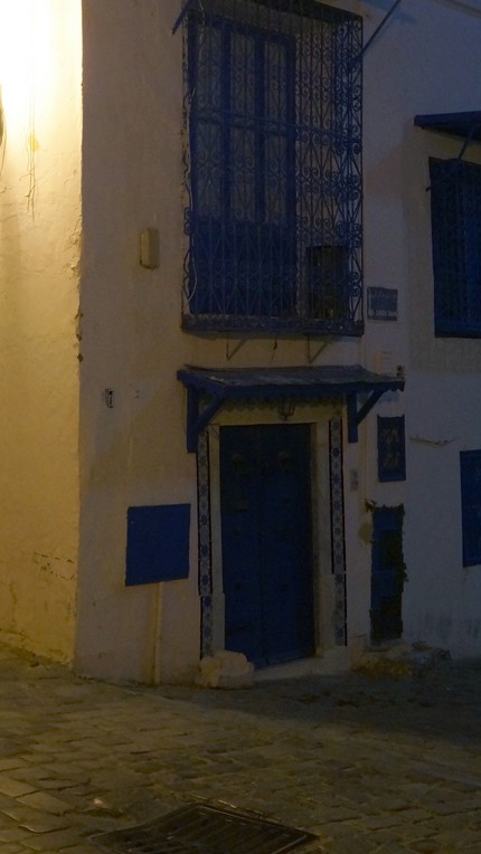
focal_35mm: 62
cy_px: 257
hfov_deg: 19.5
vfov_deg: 33.5
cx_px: 260
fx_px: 1401
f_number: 5.6
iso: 1600
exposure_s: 1/20
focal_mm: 25
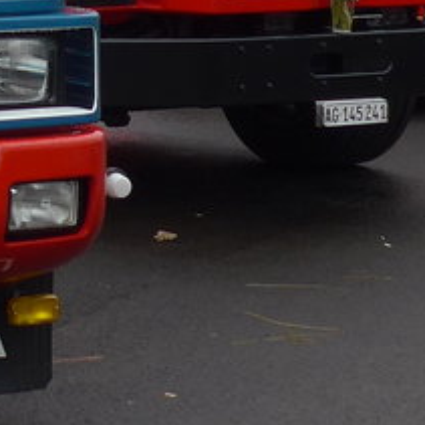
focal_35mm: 171
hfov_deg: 9.2
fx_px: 2375
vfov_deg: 9.8
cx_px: -576
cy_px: -278
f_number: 2.8
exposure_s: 1/400
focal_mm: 7
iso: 80
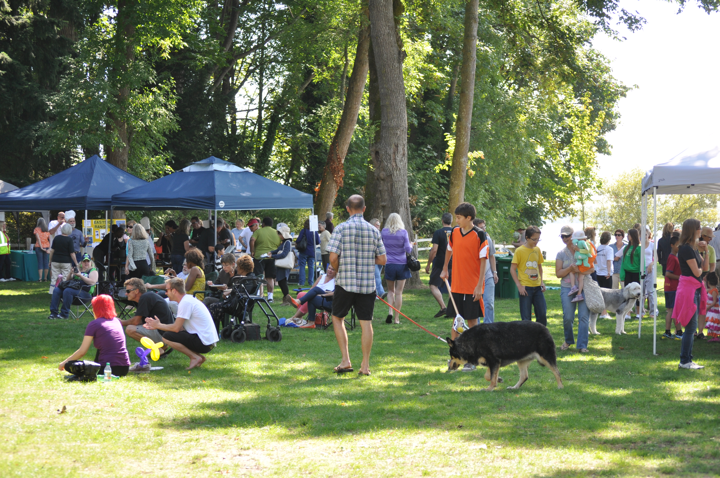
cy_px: 239
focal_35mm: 82
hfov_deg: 24.6
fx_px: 1648
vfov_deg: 16.5
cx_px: 360
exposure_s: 1/200
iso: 200
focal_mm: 55
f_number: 7.1
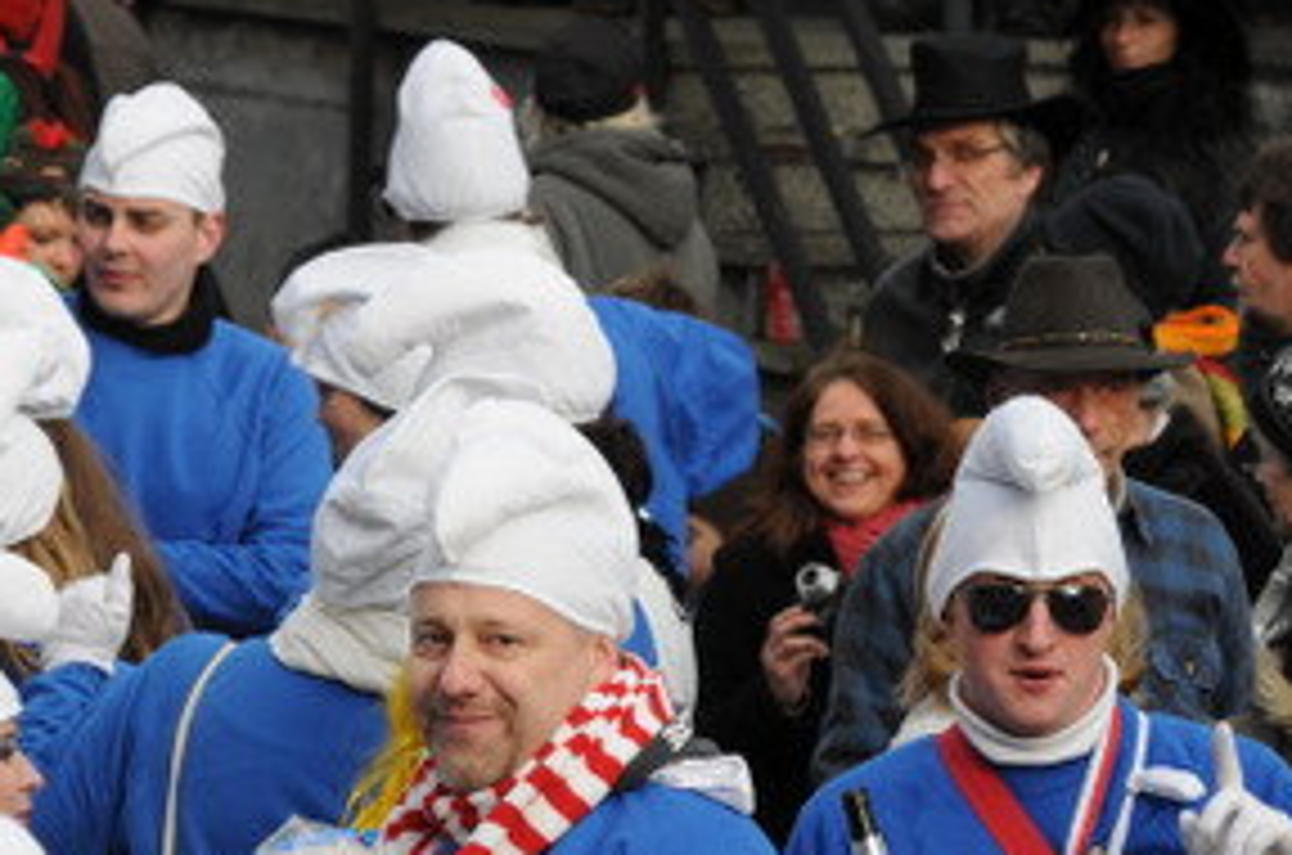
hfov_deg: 5.6
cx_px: 365
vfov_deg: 3.7
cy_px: 734
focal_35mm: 366
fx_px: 13106
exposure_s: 1/200
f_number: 7.1
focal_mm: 140
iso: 200
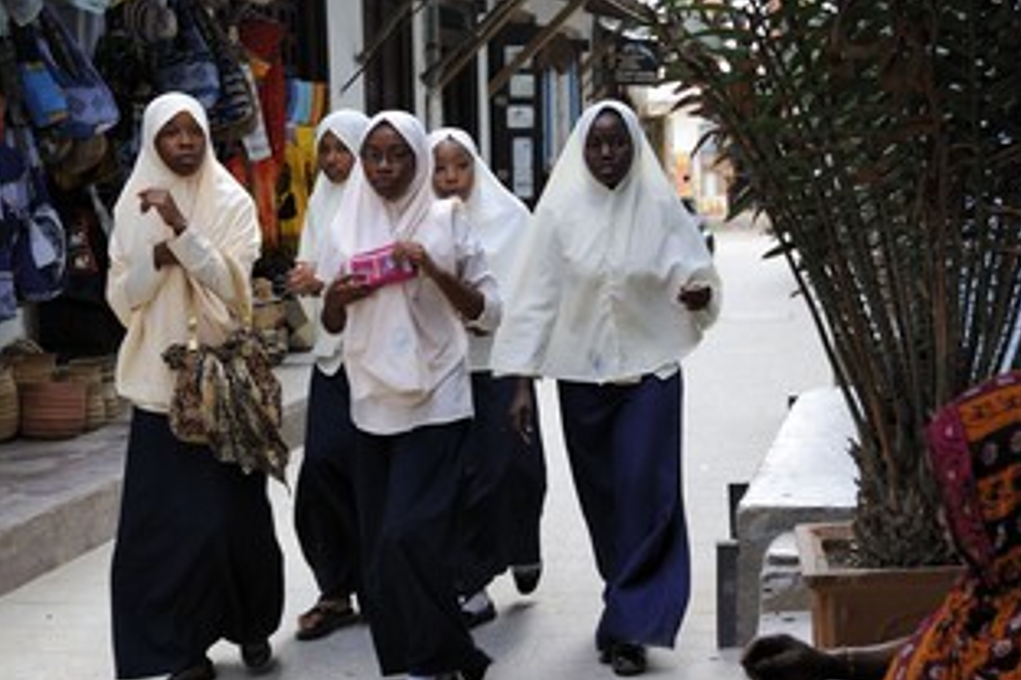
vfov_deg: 19.5
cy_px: 340
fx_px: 1985
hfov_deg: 28.8
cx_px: 599
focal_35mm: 70
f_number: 4
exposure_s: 1/160
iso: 400
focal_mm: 52
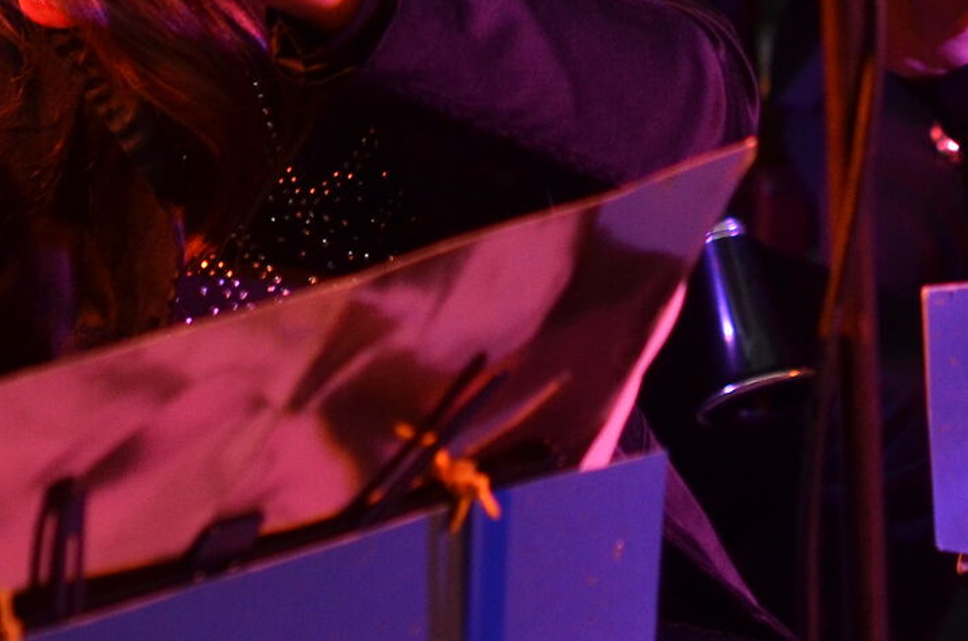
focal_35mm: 251
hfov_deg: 8.2
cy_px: -430
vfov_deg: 5.4
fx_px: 6736
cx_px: 737
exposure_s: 1/60
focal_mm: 50
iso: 800
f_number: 4
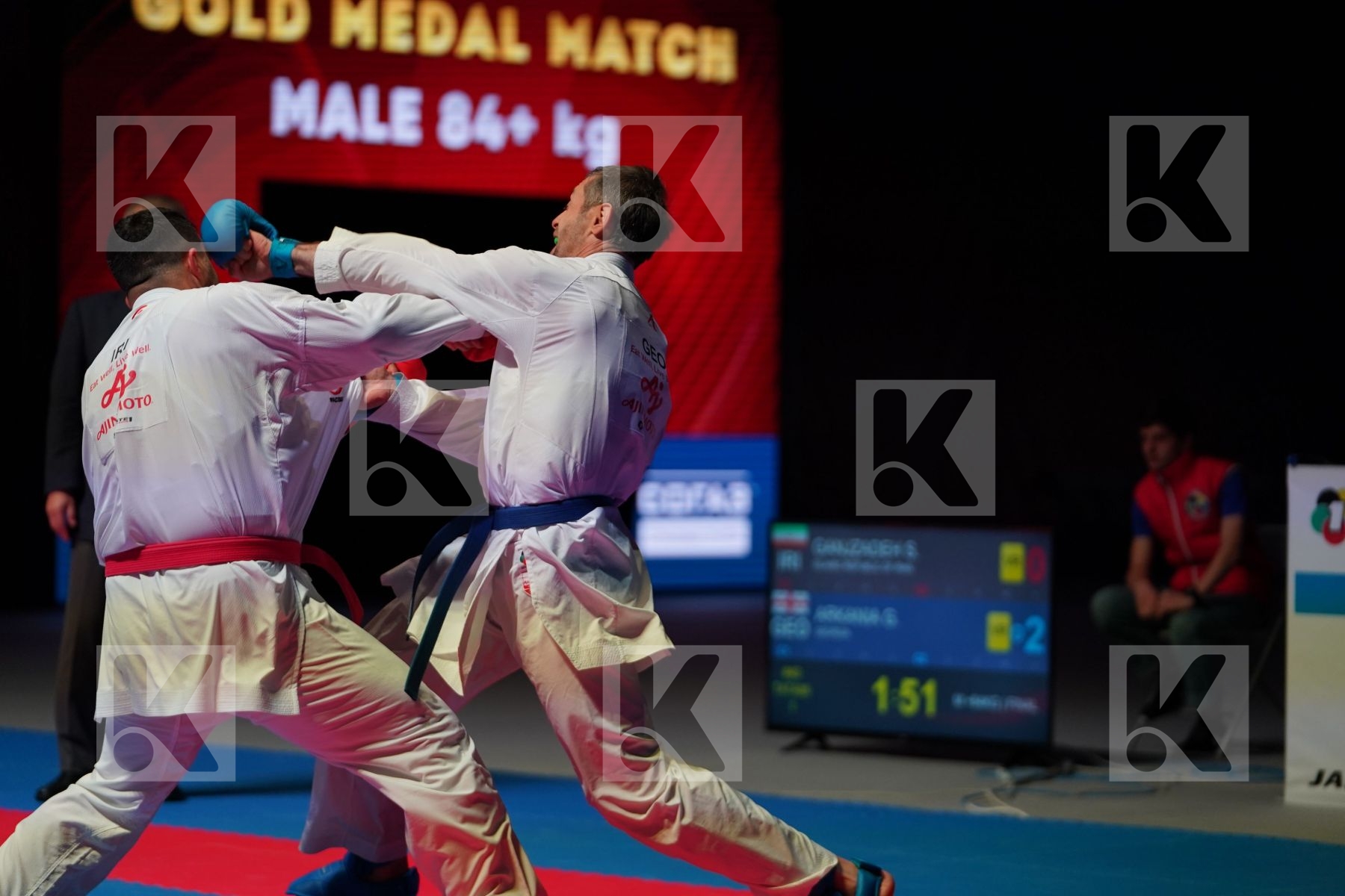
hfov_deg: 17.3
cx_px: 672
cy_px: 448
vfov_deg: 11.6
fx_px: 4408
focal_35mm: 118
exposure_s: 1/1000
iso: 1250
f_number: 2.8
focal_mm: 118
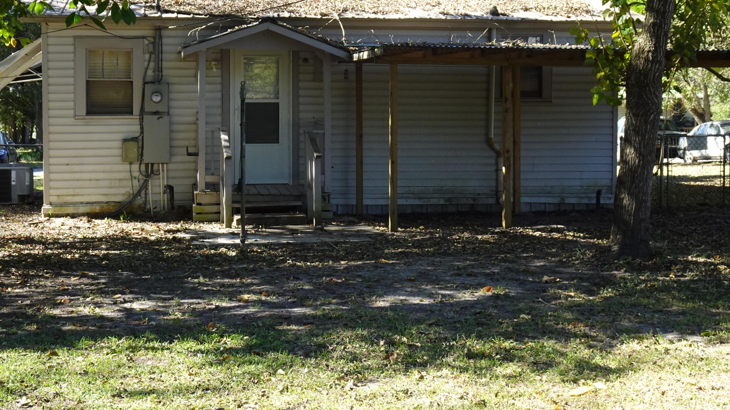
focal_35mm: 64
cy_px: 176
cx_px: 361
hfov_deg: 32.8
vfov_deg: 18.8
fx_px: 1239
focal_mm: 9.24
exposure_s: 1/160
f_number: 4.5
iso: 200
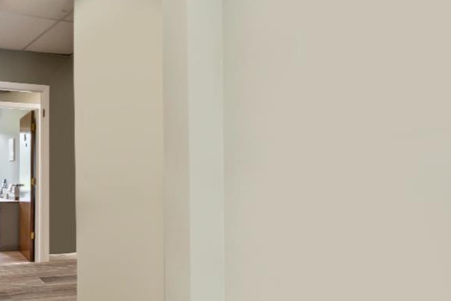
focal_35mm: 36
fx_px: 451
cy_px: 168
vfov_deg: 36.8
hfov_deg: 50.1
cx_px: 93
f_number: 11
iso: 320
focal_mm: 14
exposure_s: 1/45
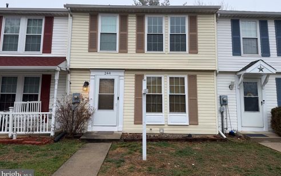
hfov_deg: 70.4
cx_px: 143
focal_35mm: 26
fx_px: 199
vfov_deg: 47.4
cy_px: 73
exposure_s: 1/1314
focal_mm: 6.76
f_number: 1.78
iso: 80
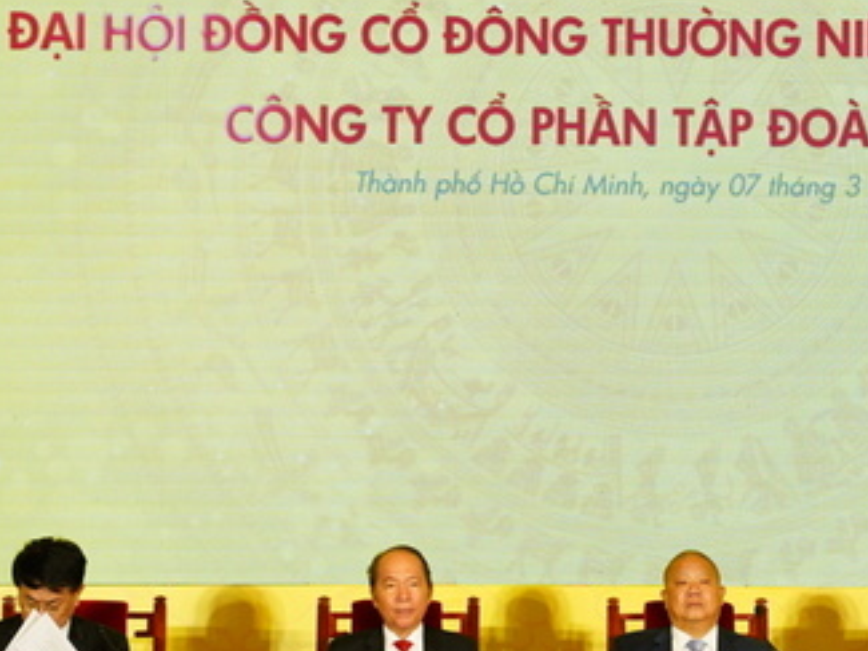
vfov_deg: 8.9
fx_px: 4164
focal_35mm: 166
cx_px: 630
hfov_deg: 11.9
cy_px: 289
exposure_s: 1/250
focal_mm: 70
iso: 800
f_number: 3.2
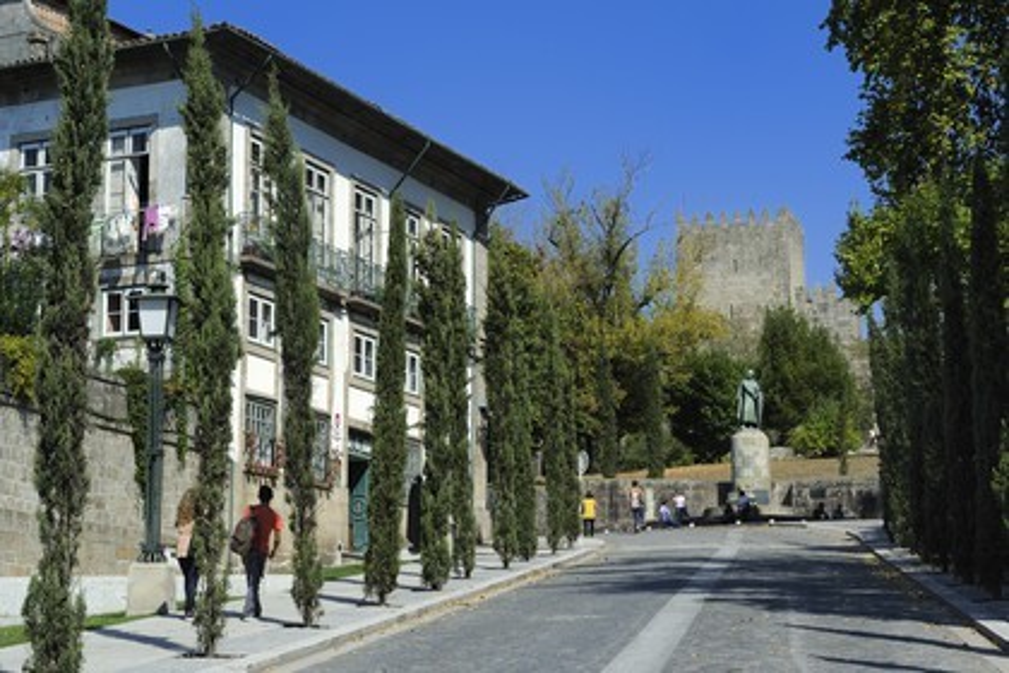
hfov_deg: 24.8
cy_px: 336
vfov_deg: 16.7
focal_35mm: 82
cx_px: 504
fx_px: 2298
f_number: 16
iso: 200
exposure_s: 1/160
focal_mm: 82
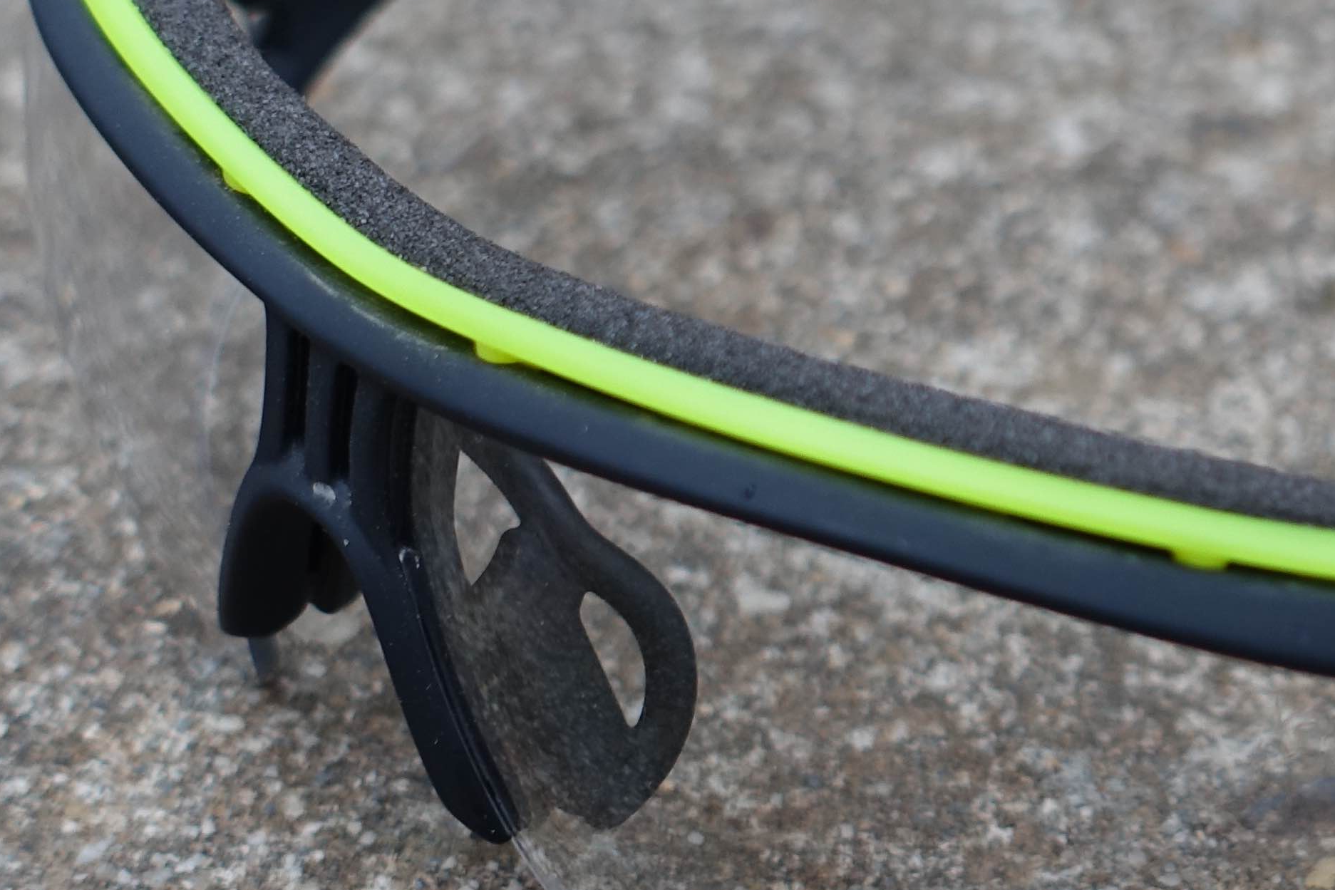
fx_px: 4116
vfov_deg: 12.3
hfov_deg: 18.0
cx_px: 1308
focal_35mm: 111
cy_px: 433
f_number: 2.8
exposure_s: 1/50
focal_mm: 13.92
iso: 125
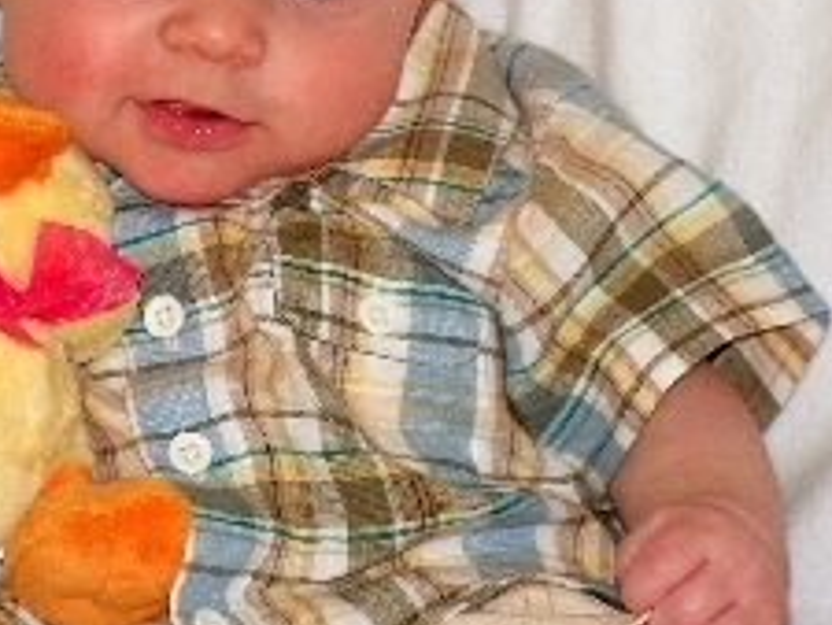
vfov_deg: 7.1
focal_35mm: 210
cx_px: 300
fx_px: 5050
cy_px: 89
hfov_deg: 9.4
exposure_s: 1/125
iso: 200
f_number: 3.4
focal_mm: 19.8
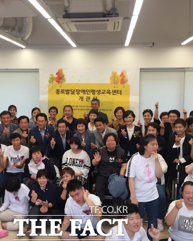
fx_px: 278
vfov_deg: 46.8
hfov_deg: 38.0
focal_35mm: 39
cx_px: 71
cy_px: 121
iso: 50
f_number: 2.2
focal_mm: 4.15
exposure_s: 1/120
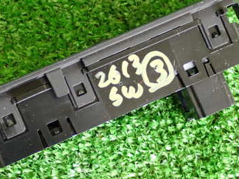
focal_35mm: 93
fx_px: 642
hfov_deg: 21.0
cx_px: 67
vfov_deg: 15.9
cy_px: 119
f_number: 3.3
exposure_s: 1/30
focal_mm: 9.65
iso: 800
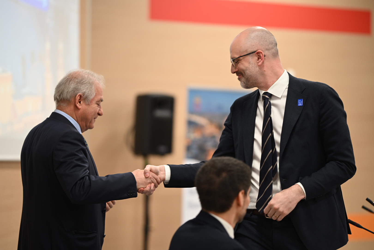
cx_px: 187
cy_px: 125
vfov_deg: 10.2
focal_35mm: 135
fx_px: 1402
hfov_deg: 15.2
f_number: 1.8
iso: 800
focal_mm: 135
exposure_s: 1/200
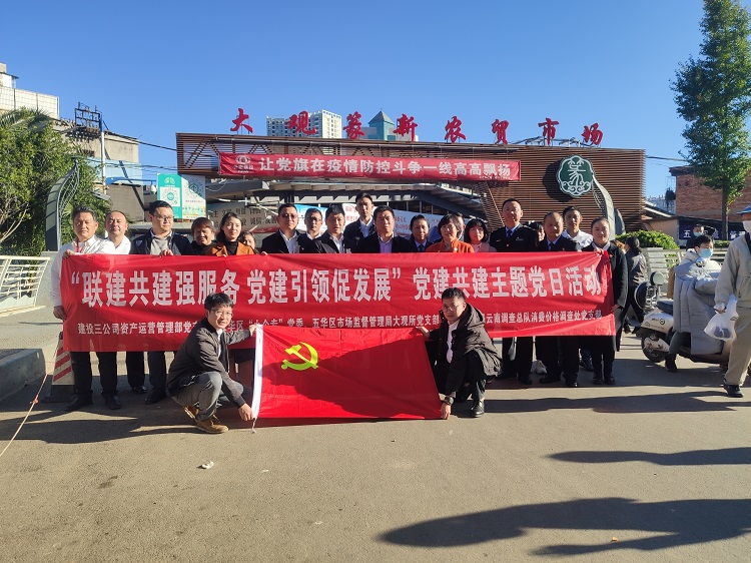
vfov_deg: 51.3
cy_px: 282
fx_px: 586
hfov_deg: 65.3
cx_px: 376
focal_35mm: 27
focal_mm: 4.75
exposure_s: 1/1436
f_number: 1.75
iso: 112
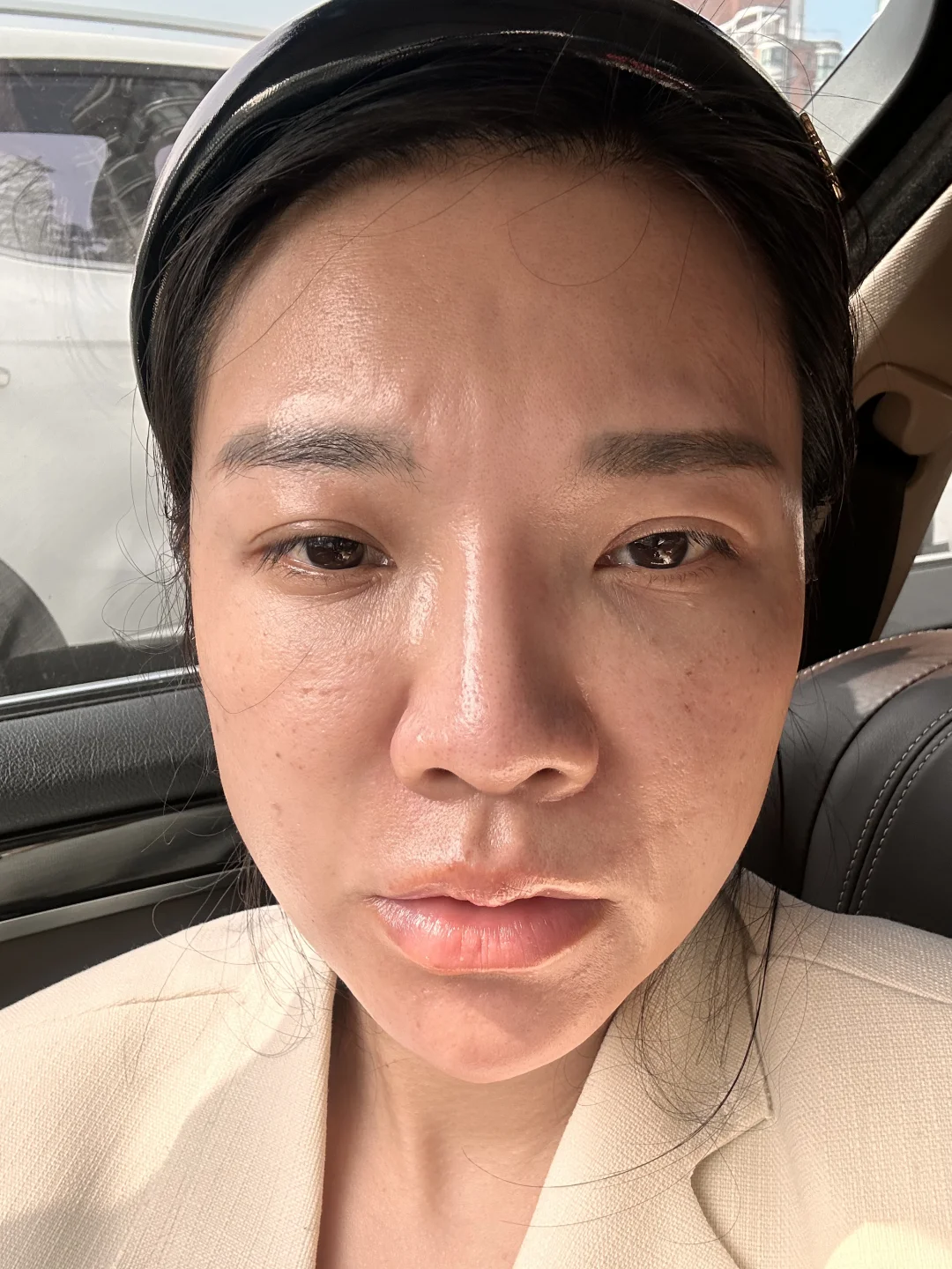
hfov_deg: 46.8
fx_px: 1100
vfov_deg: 60.0
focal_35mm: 30
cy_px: 634
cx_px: 476
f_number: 1.9
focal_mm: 2.69
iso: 25
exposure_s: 1/182
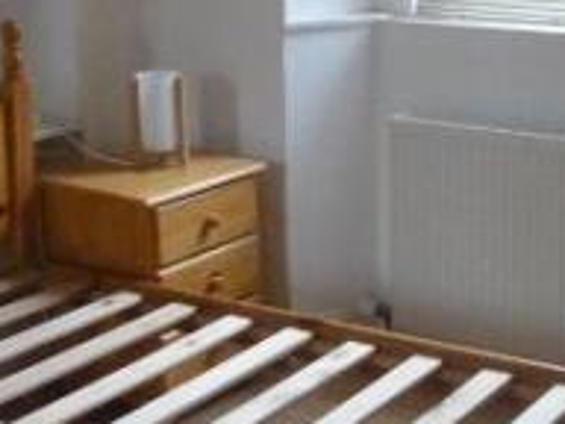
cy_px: 54
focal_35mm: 76
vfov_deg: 19.1
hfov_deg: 25.3
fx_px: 1240
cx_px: 428
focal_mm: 4.5
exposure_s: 1/40
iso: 800
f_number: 3.1
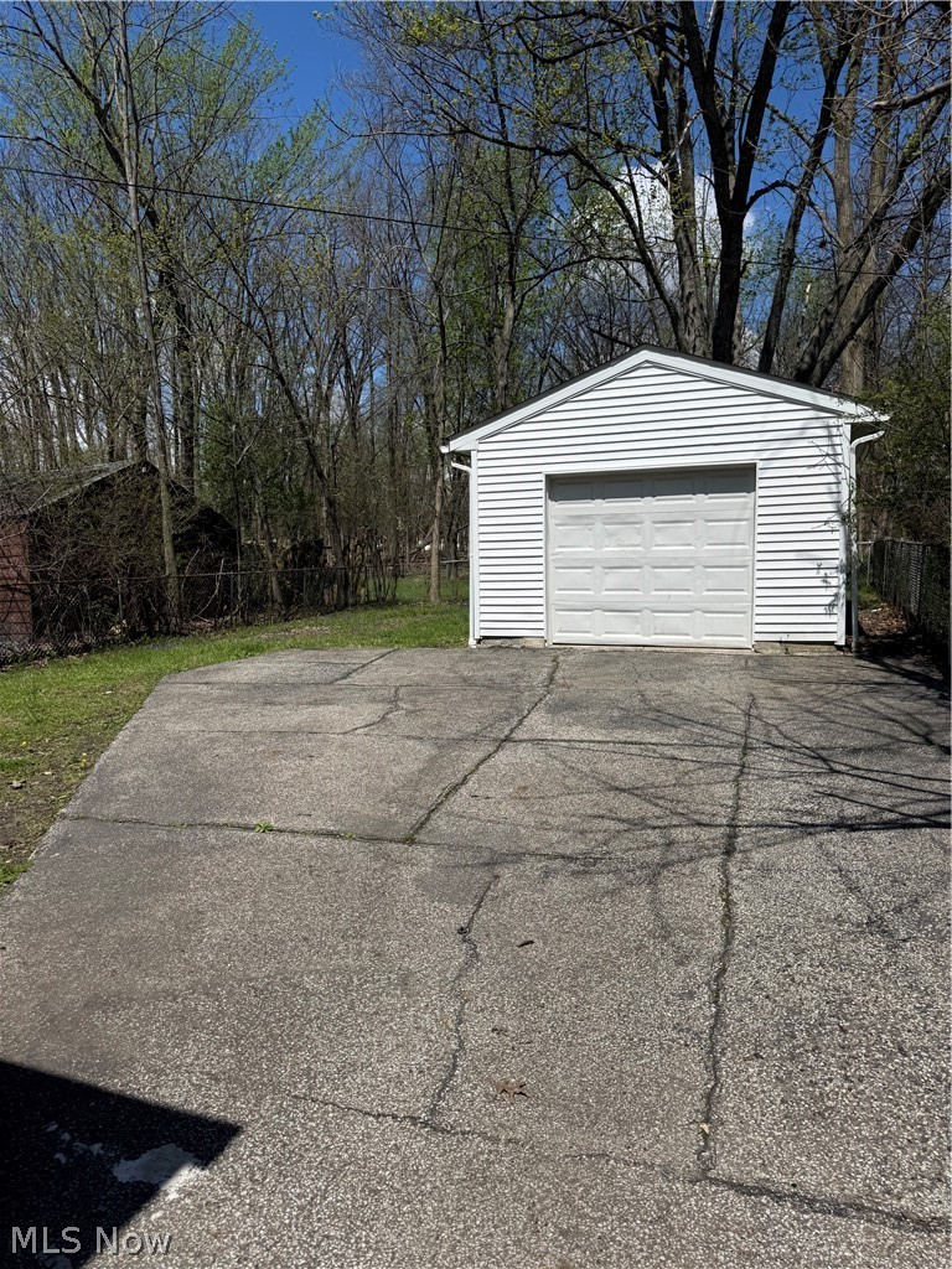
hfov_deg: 56.8
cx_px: 476
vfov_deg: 71.6
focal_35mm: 24
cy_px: 634
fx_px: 880
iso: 80
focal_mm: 6.76
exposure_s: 1/8130
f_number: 1.78
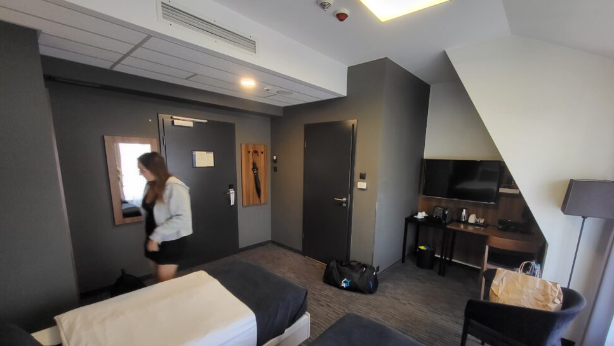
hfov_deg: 102.9
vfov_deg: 70.0
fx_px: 244
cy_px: 203
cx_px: 319
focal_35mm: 15
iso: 320
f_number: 2.2
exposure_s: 1/33
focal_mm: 1.74
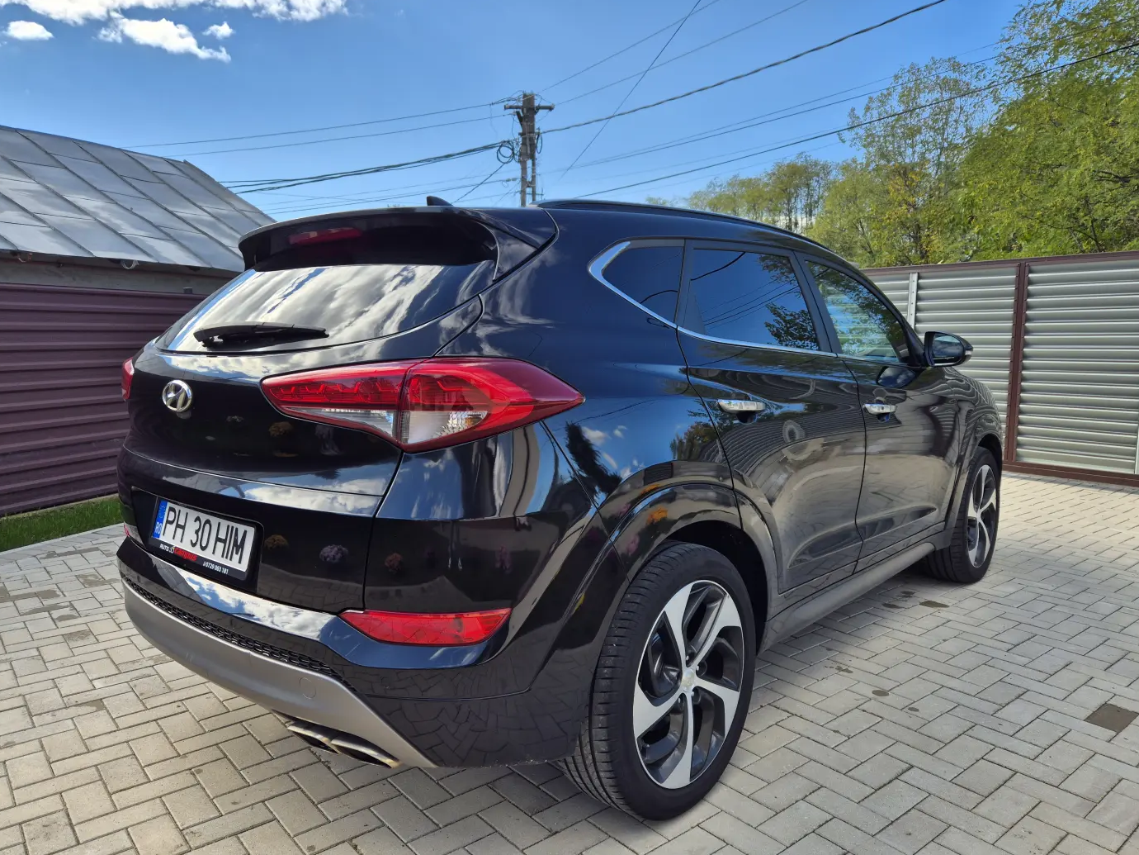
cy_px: 442
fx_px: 790
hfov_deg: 71.6
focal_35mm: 24
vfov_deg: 56.8
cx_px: 582
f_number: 1.8
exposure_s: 1/984
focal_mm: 5.4
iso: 25
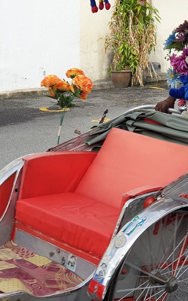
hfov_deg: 17.5
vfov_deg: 27.9
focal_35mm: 74
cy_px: 150
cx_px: 140
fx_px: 607
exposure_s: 1/223
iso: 100
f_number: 2.4
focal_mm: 6
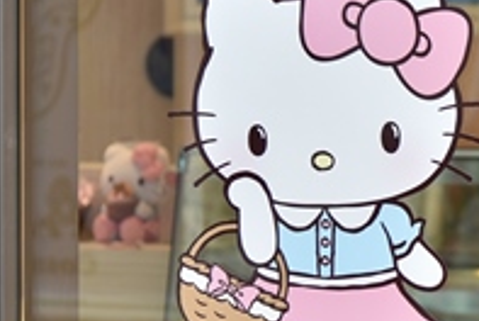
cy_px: 193
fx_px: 2772
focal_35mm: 208
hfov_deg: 9.6
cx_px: 698
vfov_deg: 6.6
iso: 200
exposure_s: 1/200
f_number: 4
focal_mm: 65
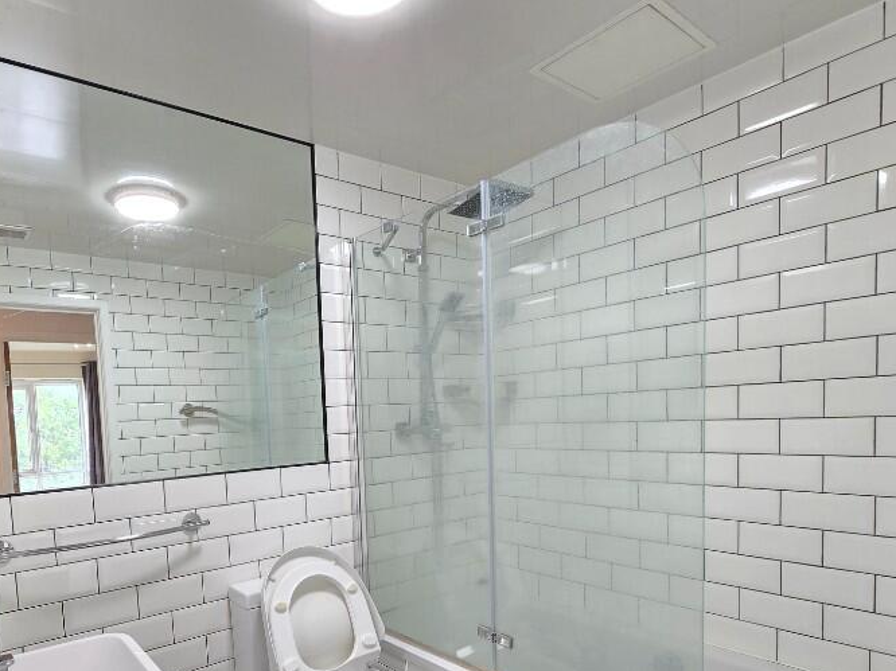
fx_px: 517
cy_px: 450
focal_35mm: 20
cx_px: 336
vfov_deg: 64.1
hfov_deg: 80.3
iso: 80
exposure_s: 1/50
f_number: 2.2
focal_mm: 2.2
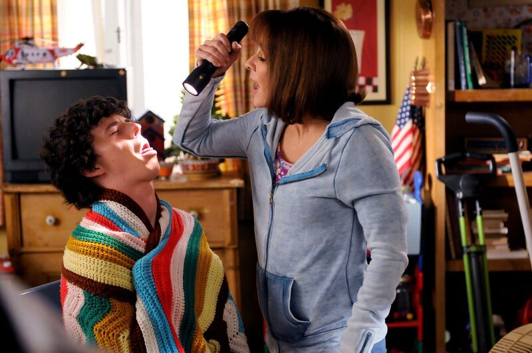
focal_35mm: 90
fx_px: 1328
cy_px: 176
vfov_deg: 15.1
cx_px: 266
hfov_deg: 22.7
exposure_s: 1/125
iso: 1250
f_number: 3.2
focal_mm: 60
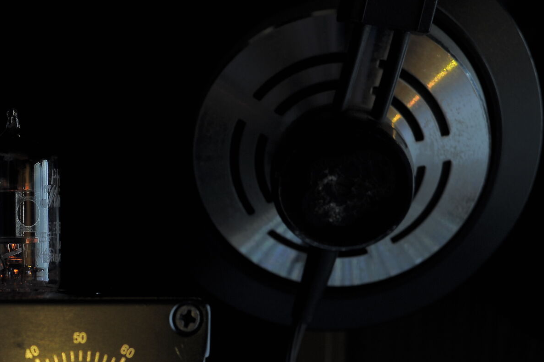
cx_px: 51
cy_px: 284
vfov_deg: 9.6
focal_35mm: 142
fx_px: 2144
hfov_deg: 14.3
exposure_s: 4
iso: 200
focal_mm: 70
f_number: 11
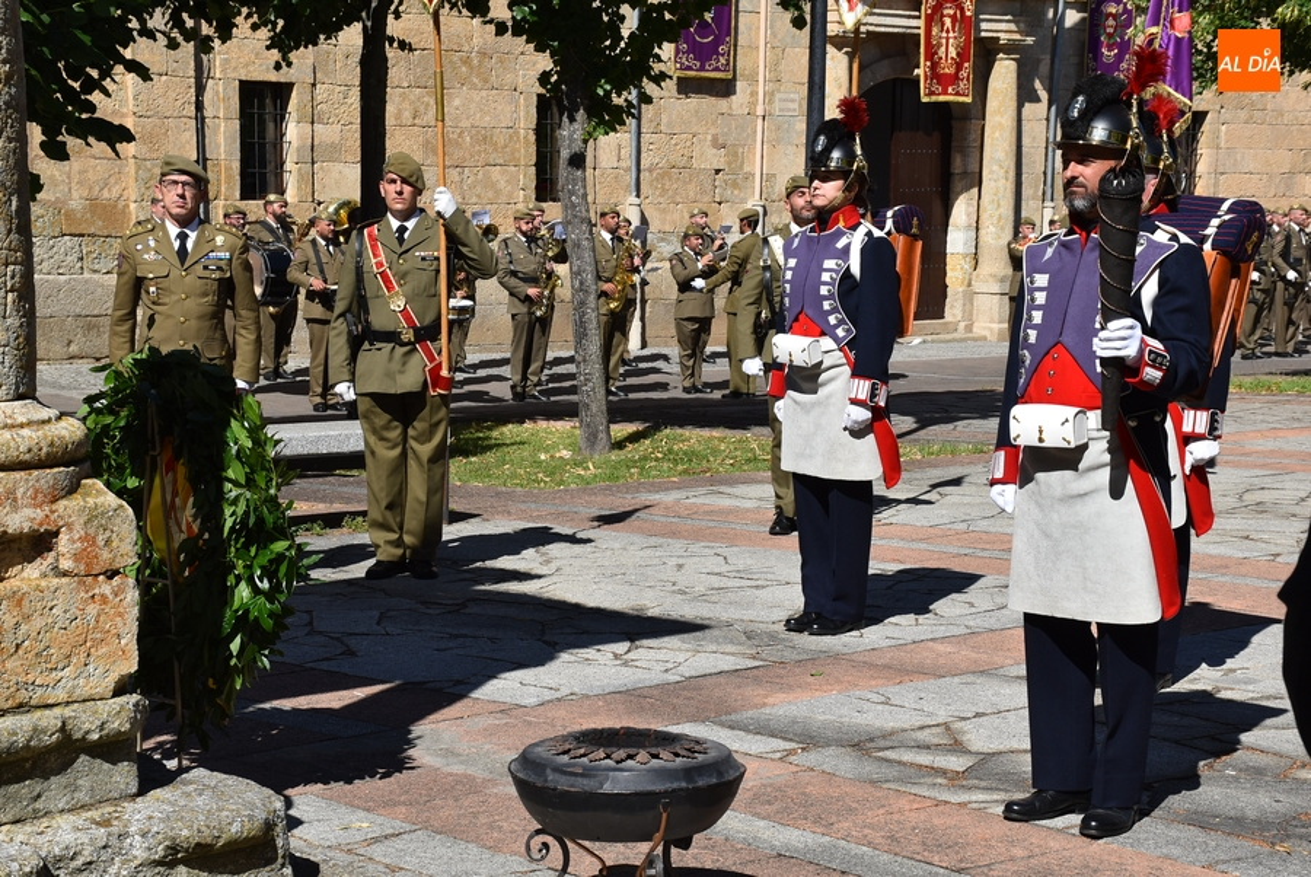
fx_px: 2624
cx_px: 656
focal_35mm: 72
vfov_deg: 19.0
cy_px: 438
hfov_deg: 28.0
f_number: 10
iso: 200
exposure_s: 1/400
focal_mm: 48
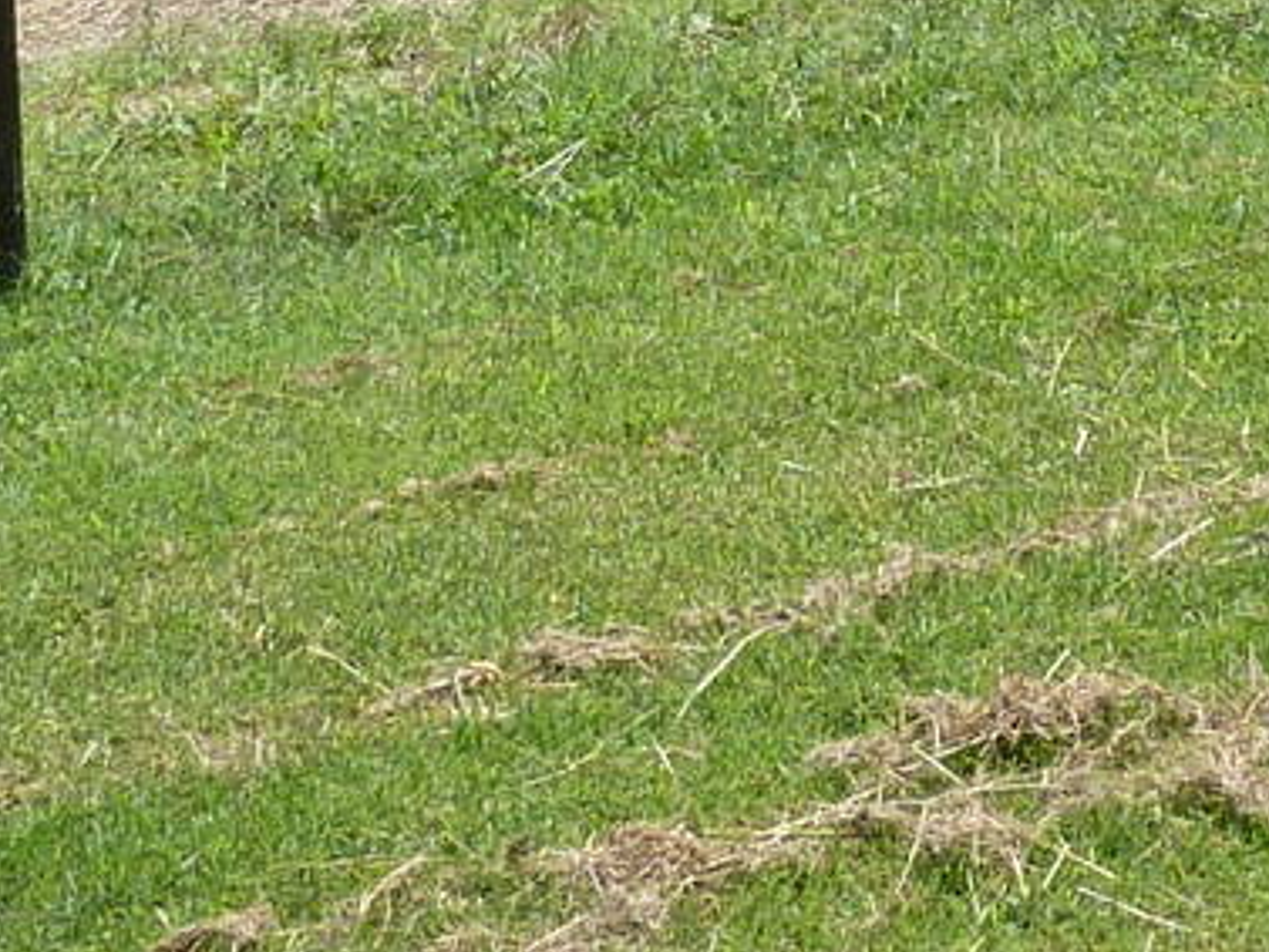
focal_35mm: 123
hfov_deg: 15.8
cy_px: -875
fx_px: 4511
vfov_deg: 11.1
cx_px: 1128
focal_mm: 4.7
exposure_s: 1/640
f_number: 3.4
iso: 80
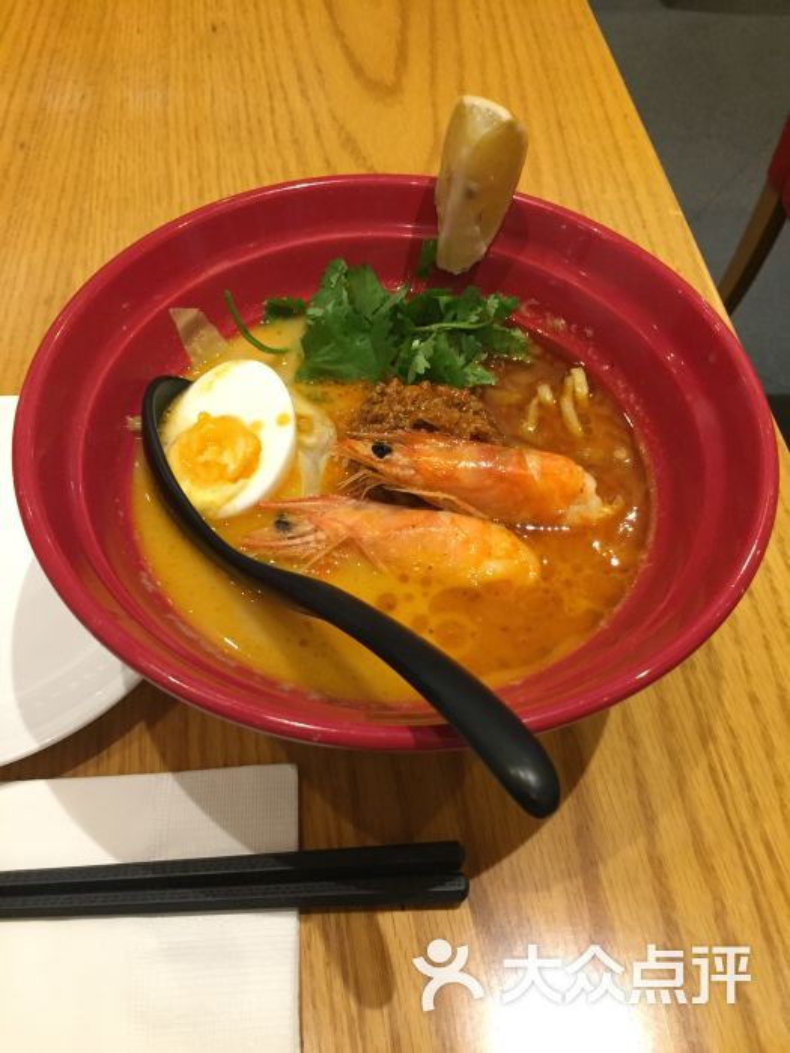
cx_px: 395
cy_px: 526
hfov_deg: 48.2
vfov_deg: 61.7
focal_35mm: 29
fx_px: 882
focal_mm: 4.15
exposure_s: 1/20
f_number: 2.2
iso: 250
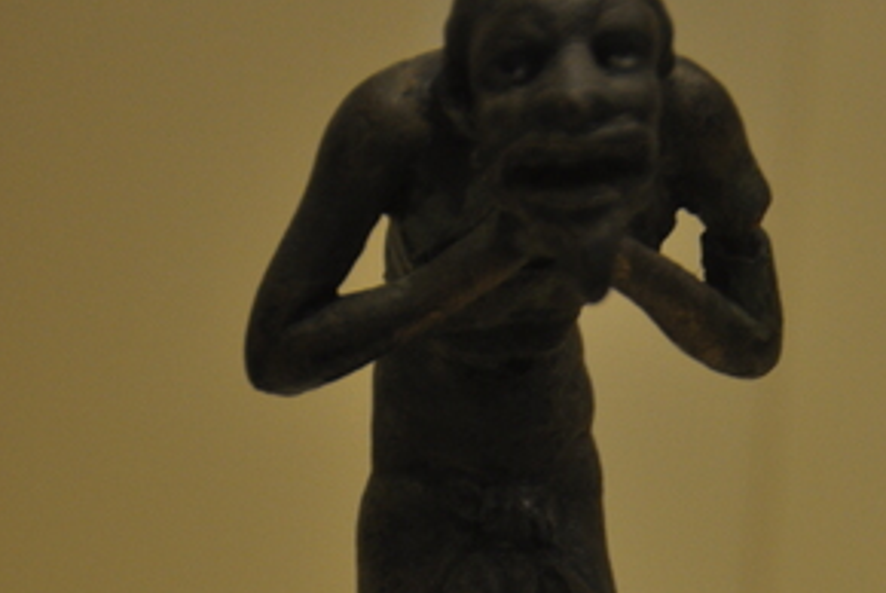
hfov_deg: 7.3
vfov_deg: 4.9
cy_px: 746
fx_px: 6898
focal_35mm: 280
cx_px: 481
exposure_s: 1/40
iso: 500
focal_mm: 82
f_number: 5
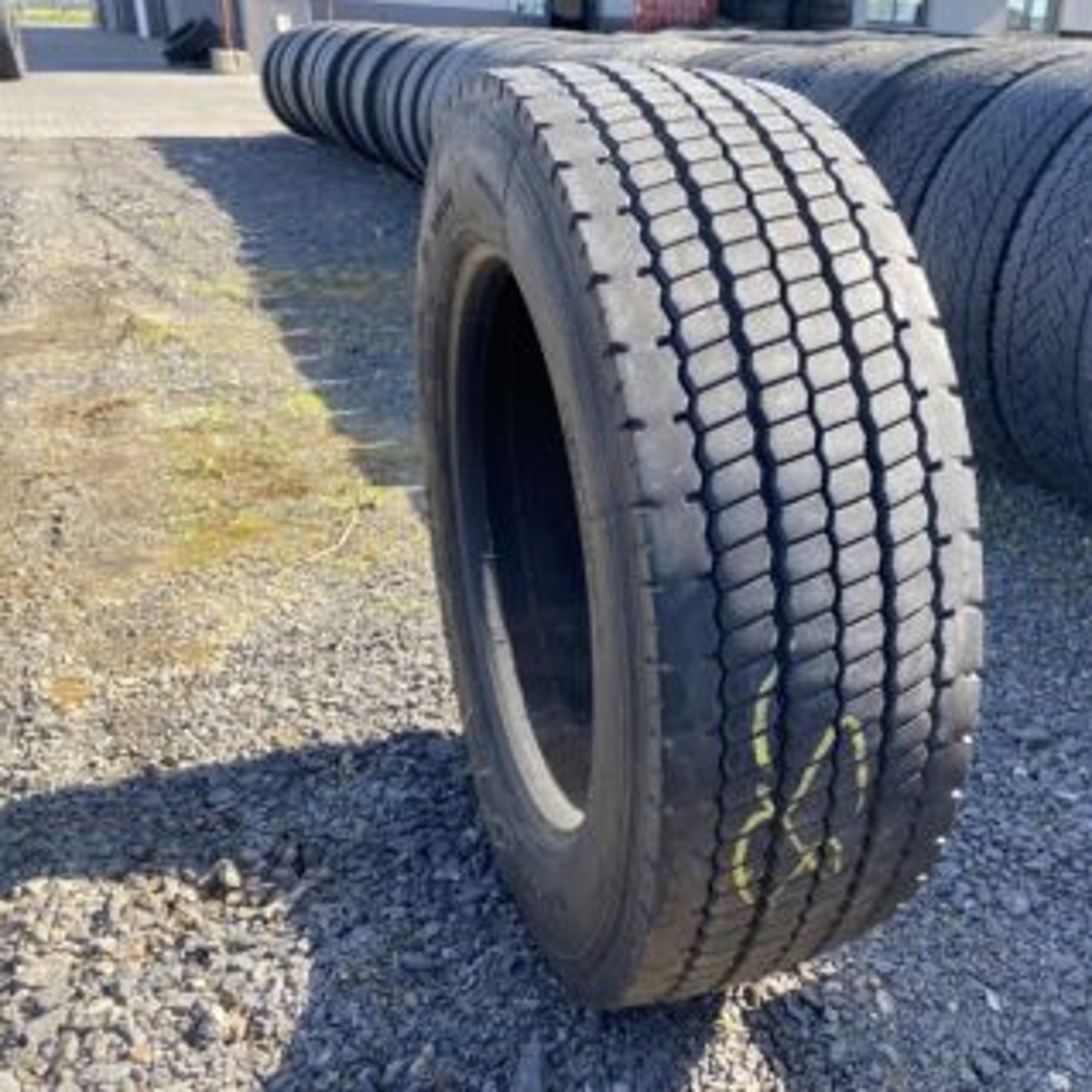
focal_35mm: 31
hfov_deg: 51.5
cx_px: 729
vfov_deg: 52.5
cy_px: 549
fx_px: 1106
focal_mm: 4.25
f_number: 1.8
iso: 32
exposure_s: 1/458
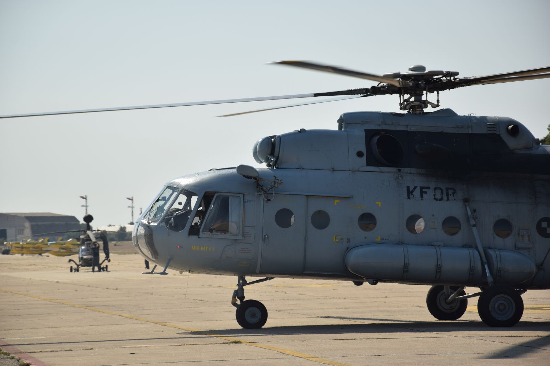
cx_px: 275
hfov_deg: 13.0
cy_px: 183
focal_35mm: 158
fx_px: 2406
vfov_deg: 8.7
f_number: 6.3
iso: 100
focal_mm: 105
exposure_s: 1/640
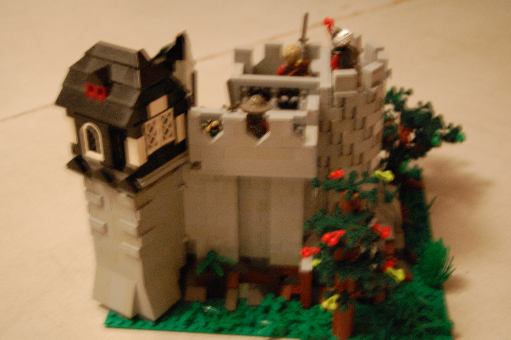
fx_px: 808
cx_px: 256
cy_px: 170
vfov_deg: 23.7
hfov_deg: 35.1
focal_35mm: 57
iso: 1600
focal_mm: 38
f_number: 4.8
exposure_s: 1/3
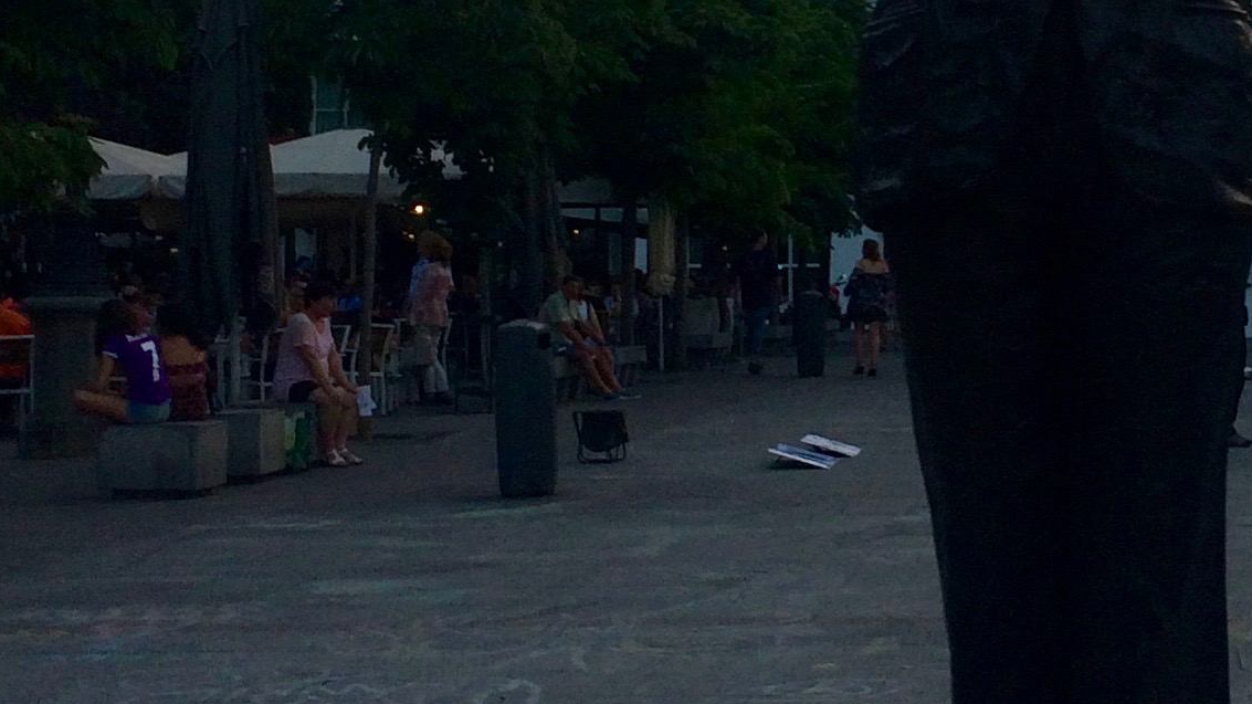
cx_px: 1080
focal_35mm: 91
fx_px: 3021
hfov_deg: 22.9
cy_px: 123
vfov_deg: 13.2
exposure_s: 1/246
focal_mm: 4.15
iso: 32
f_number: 2.2
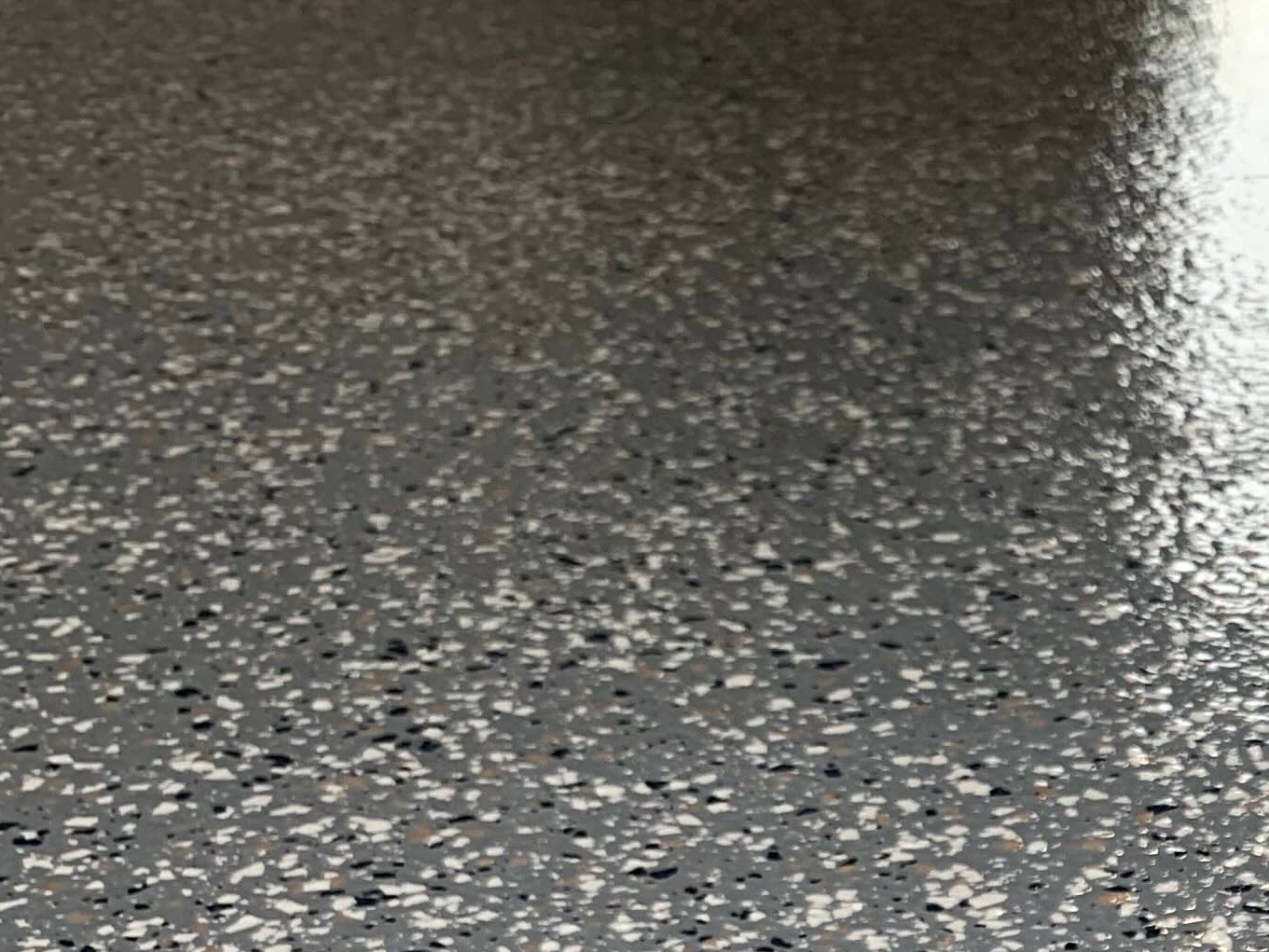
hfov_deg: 22.8
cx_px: 1615
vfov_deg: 17.6
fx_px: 2823
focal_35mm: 77
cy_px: 1320
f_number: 1.8
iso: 32
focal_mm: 4.2
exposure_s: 1/120
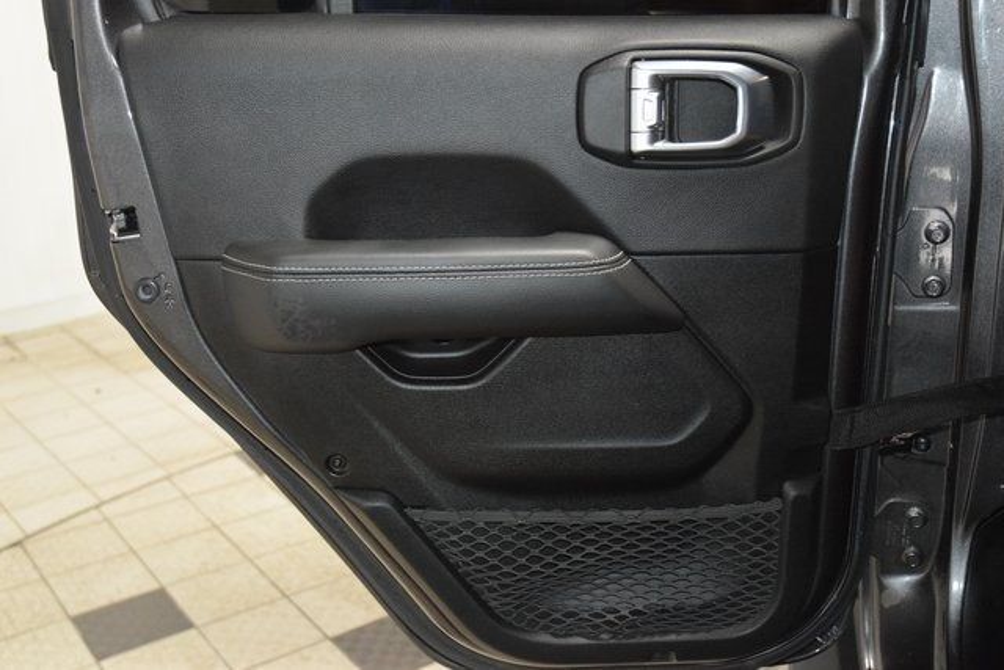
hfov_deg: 45.0
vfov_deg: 30.9
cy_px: 335
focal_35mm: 44
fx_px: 1213
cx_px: 502
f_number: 3.8
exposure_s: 1/80
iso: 3200
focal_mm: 29
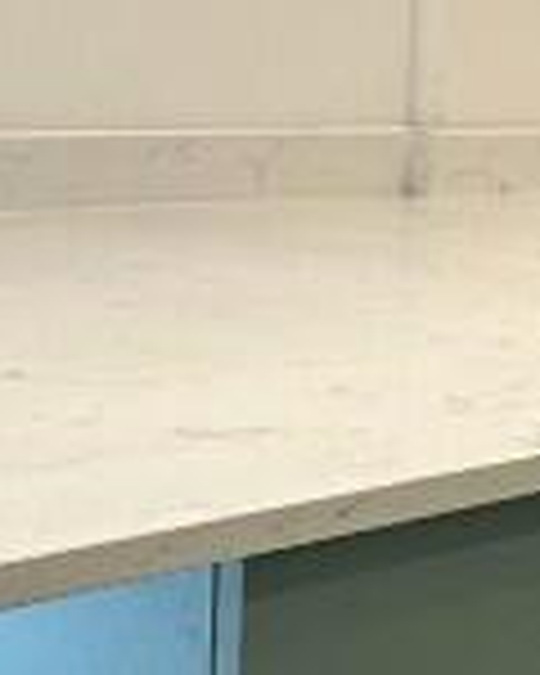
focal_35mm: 93
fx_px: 1858
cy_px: 68
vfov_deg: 20.2
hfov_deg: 14.0
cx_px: 1076
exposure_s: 1/100
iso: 160
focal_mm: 2.22
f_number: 2.2
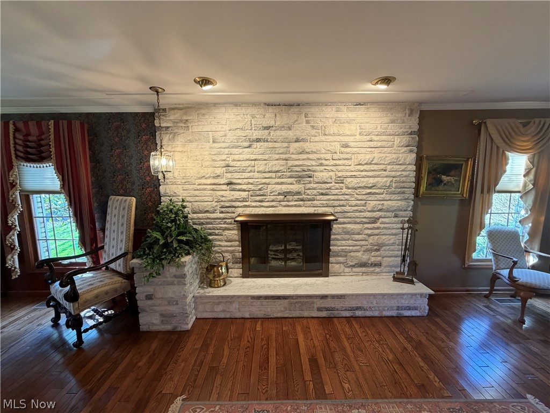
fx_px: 222
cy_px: 206
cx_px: 275
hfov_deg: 102.1
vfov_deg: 85.7
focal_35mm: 14
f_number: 2.2
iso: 250
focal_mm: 2.22
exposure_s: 1/60
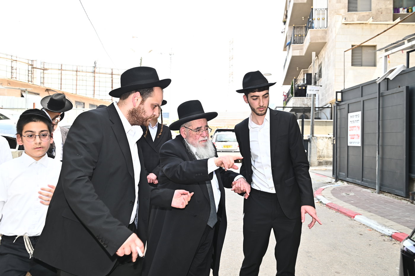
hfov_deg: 58.7
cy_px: 138
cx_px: 208
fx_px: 369
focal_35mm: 32
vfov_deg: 41.1
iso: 250
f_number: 5.6
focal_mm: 32
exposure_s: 1/200
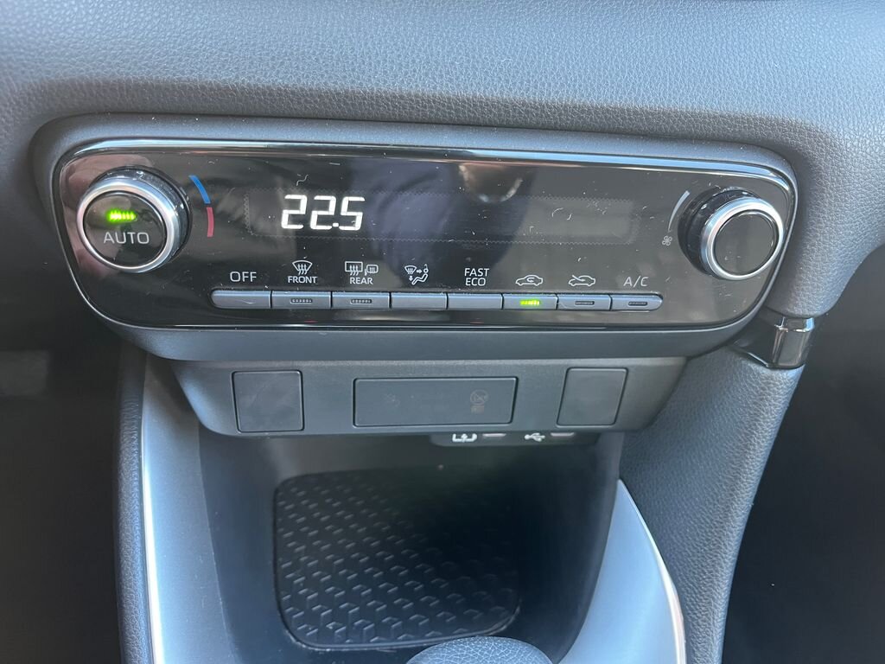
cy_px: 332
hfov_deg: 67.3
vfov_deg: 53.1
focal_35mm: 26
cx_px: 442
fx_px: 665
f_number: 1.6
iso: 320
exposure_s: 1/60
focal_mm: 5.1
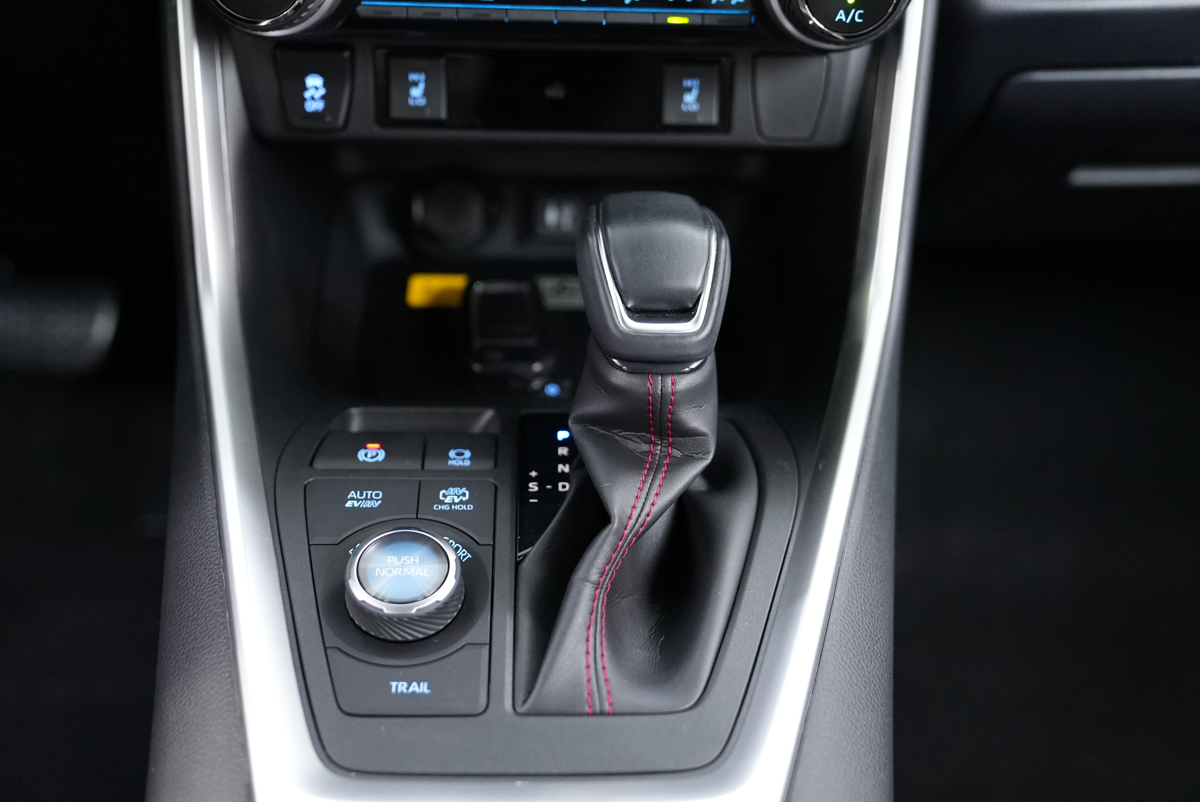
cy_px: 401
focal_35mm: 44
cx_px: 600
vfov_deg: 30.6
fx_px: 1467
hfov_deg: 44.5
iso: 6400
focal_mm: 44
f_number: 2.8
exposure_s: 1/160
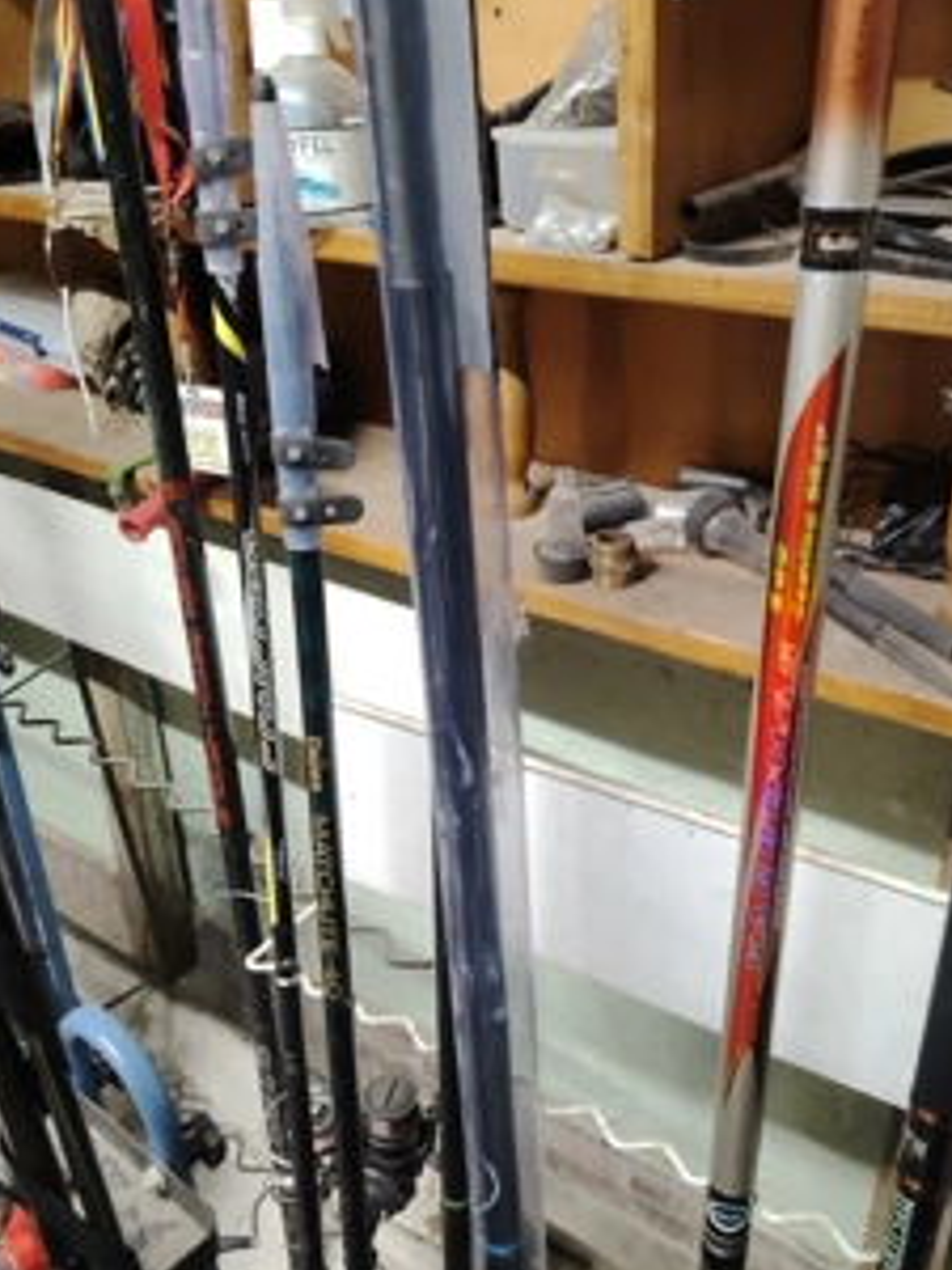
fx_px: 1173
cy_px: 635
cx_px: 516
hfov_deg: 44.1
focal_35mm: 32
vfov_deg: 56.8
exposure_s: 1/100
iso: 3650
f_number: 1.75
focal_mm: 5.25
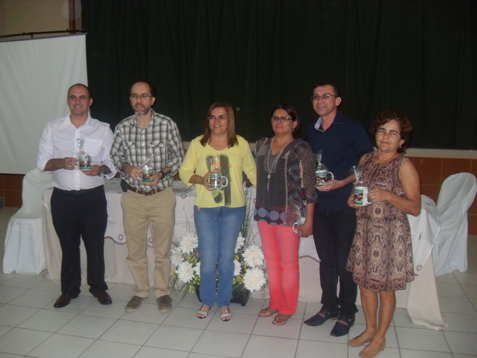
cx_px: 238
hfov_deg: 54.0
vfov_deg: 41.8
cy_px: 179
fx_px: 469
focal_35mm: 34
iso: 240
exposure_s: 1/45
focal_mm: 6.3
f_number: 2.8
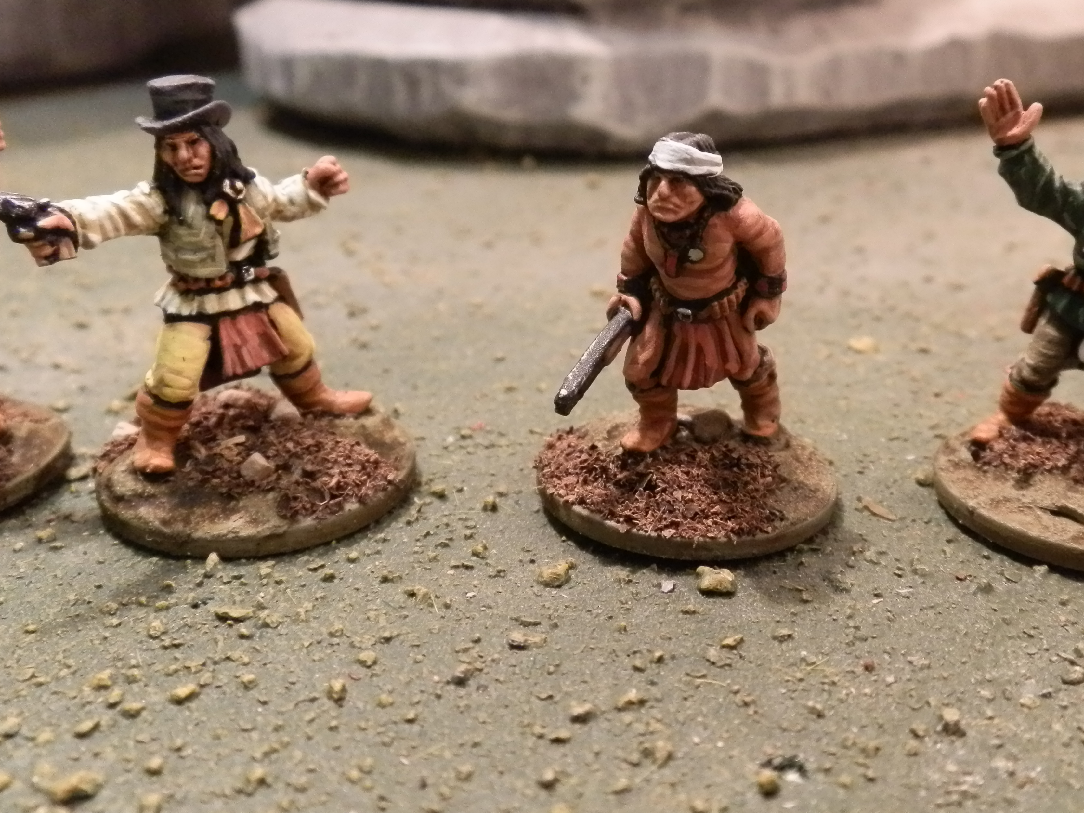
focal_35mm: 36
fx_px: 1127
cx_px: 651
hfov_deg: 51.0
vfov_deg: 39.4
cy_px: 306
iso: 400
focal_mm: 5
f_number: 3.1
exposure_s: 1/60
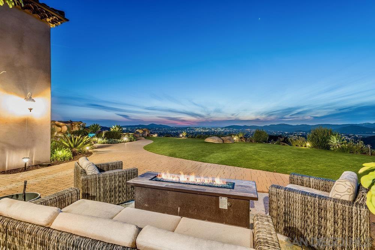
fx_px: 167
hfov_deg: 96.7
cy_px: 125
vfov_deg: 73.8
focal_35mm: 16
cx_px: 188
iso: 100
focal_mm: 16
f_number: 5.6
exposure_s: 15
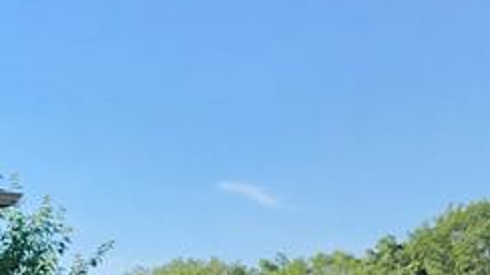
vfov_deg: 11.5
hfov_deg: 17.6
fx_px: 1364
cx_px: -303
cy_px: 227
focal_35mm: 105
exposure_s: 1/461
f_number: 1.8
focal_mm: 6.4
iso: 12
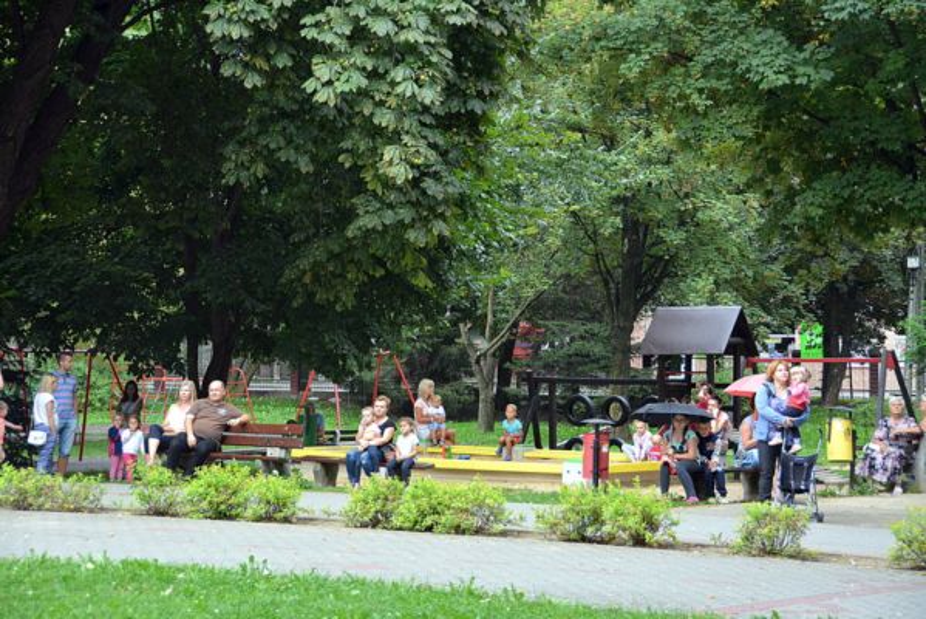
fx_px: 2393
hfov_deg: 21.9
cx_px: 463
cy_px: 310
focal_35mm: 93
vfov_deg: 14.7
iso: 1600
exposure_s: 1/250
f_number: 4.8
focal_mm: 62
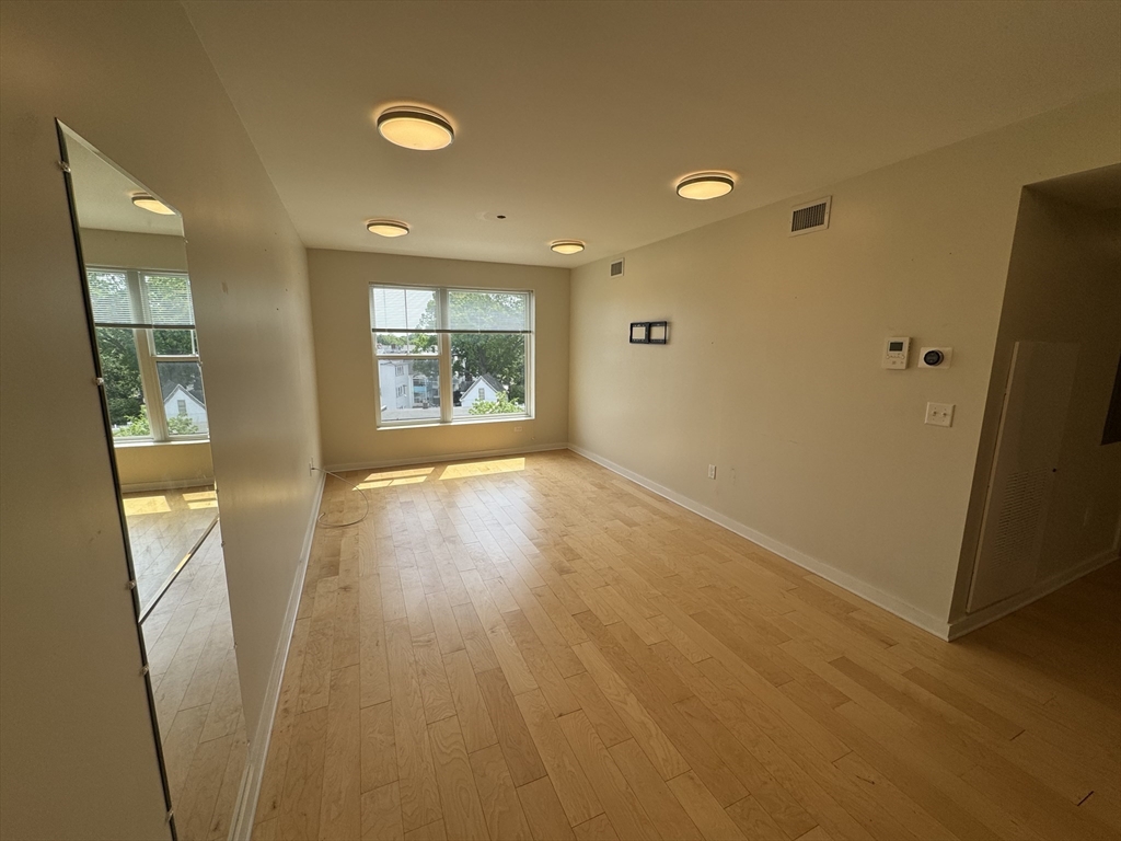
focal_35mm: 14
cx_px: 560
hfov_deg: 102.1
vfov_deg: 85.7
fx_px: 453
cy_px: 420
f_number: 2.2
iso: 40
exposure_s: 1/386
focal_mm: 2.22
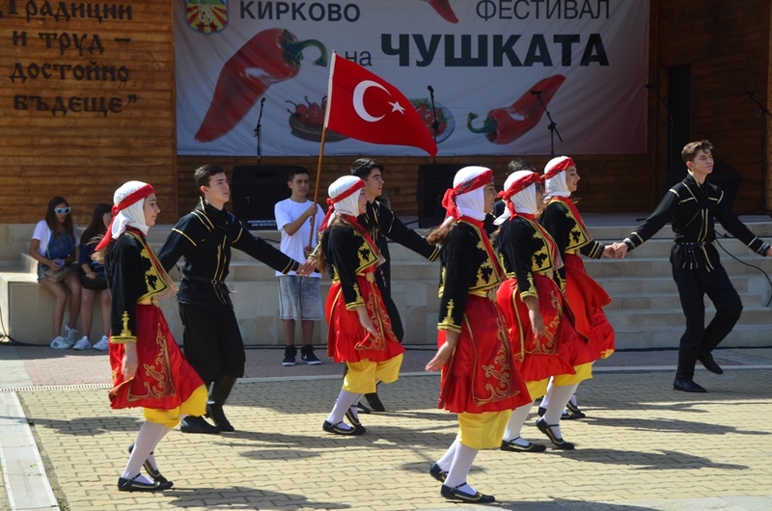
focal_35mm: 78
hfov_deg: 26.0
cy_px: 256
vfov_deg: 17.4
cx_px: 386
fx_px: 1669
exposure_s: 1/320
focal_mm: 52
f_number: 7.1
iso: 100
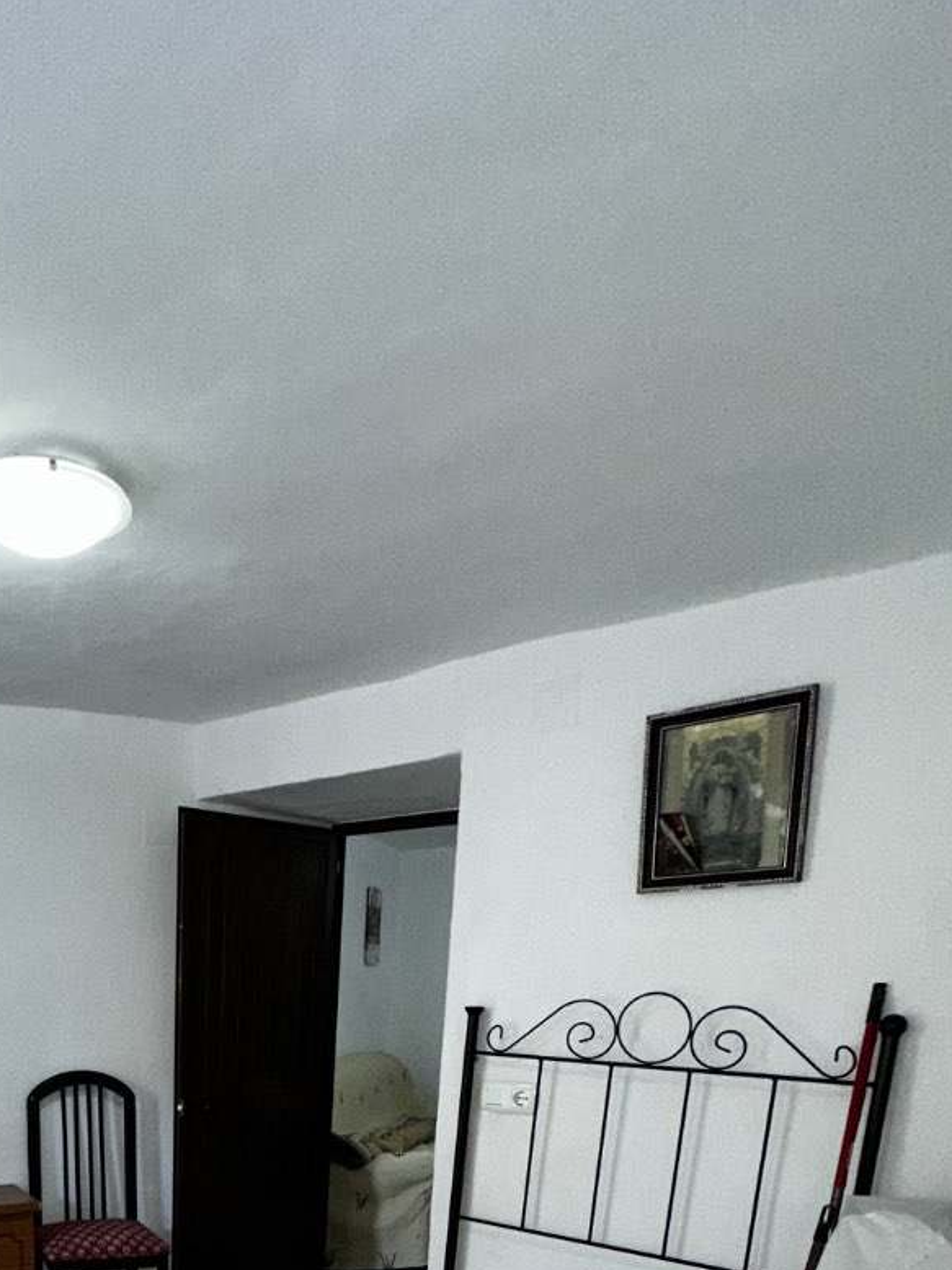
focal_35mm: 27
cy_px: 1183
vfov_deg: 55.1
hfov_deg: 47.9
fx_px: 991
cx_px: 164
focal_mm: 2.22
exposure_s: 1/50
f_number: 2.2
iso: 160
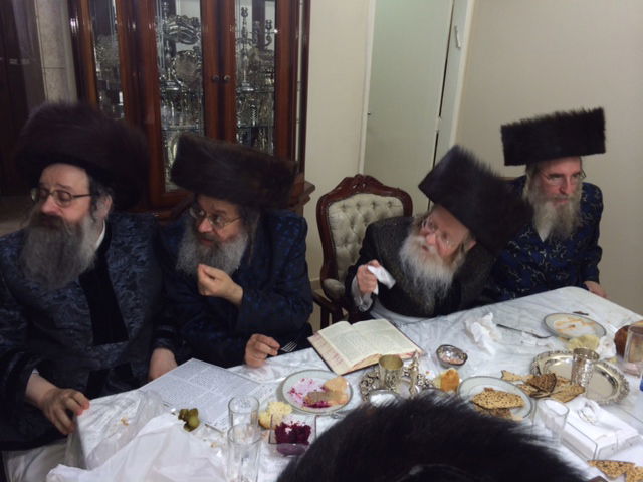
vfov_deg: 46.8
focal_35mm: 30
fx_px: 557
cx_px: 322
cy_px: 241
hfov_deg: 60.0
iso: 64
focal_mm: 4.12
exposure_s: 1/30
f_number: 2.2
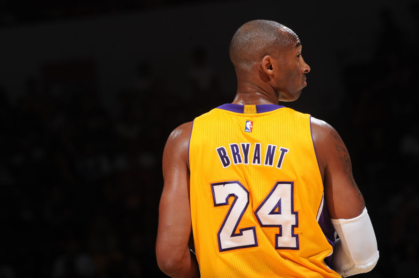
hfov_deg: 6.2
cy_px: 139
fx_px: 3838
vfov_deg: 4.2
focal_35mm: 330
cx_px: 210
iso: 320
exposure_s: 1/250
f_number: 8
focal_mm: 330
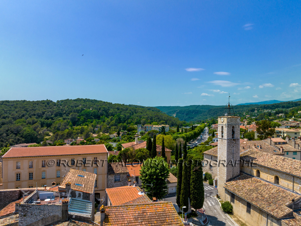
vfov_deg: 56.8
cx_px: 150
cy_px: 113
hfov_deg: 71.6
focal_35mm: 24
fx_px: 209
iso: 100
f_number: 11
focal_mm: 12.3
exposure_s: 1/200
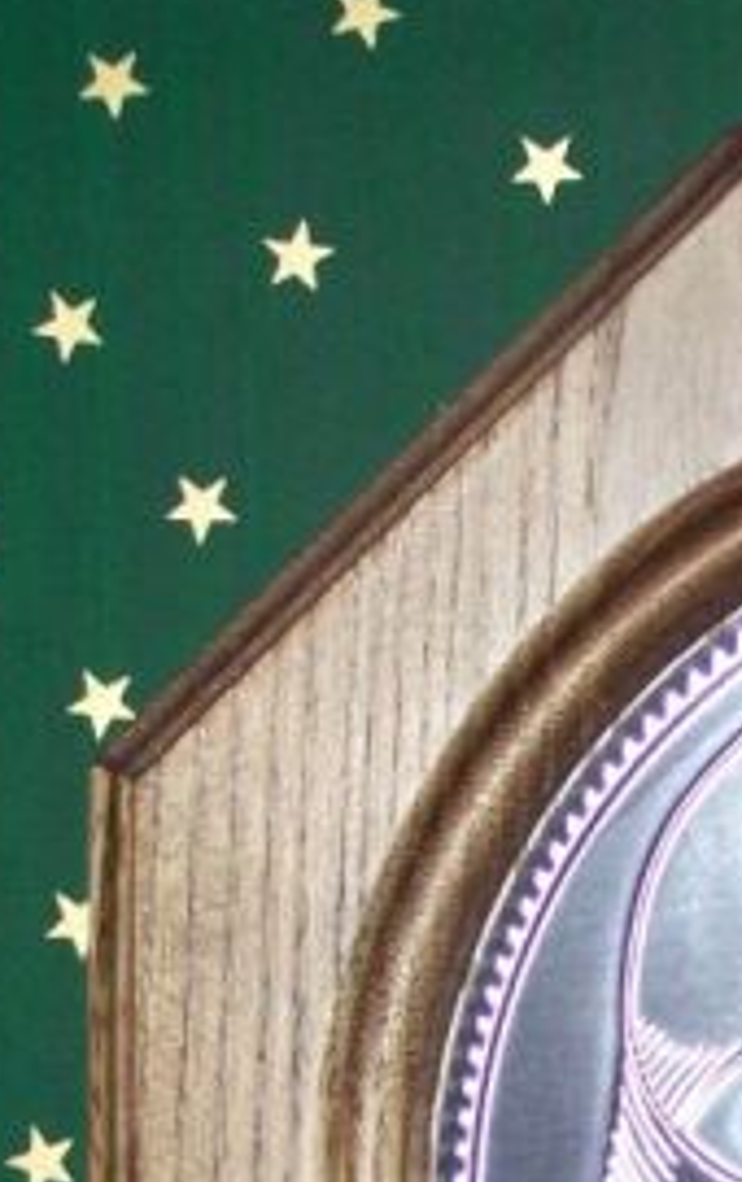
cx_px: 1222
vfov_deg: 12.0
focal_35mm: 173
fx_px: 5583
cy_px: 1197
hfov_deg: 7.4
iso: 160
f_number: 3.1
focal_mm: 9.8
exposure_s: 1/80
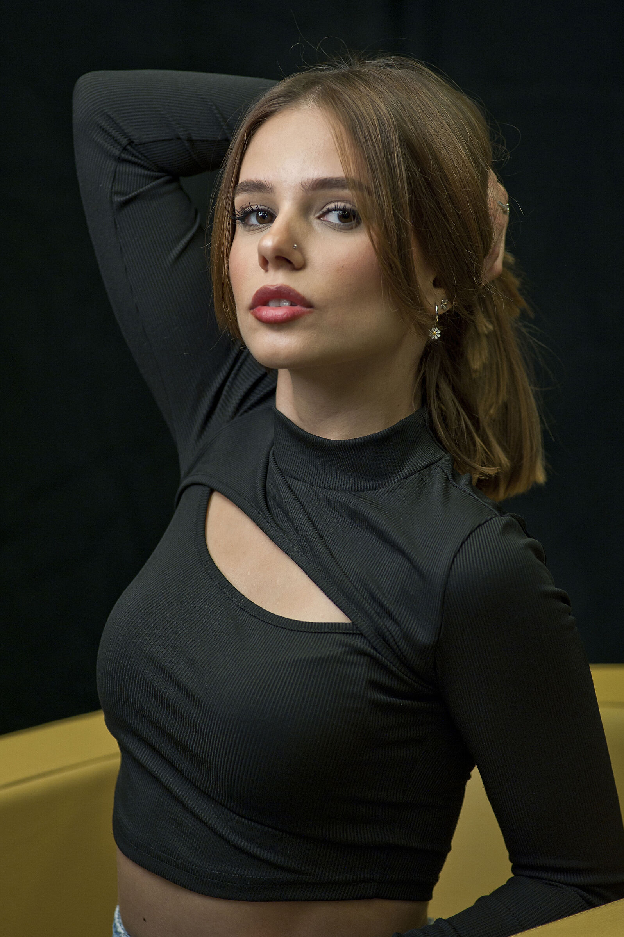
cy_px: 468
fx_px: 4686
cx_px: 312
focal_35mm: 180
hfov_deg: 7.6
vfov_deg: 11.4
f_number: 4
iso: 1000
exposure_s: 1/125
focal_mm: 180
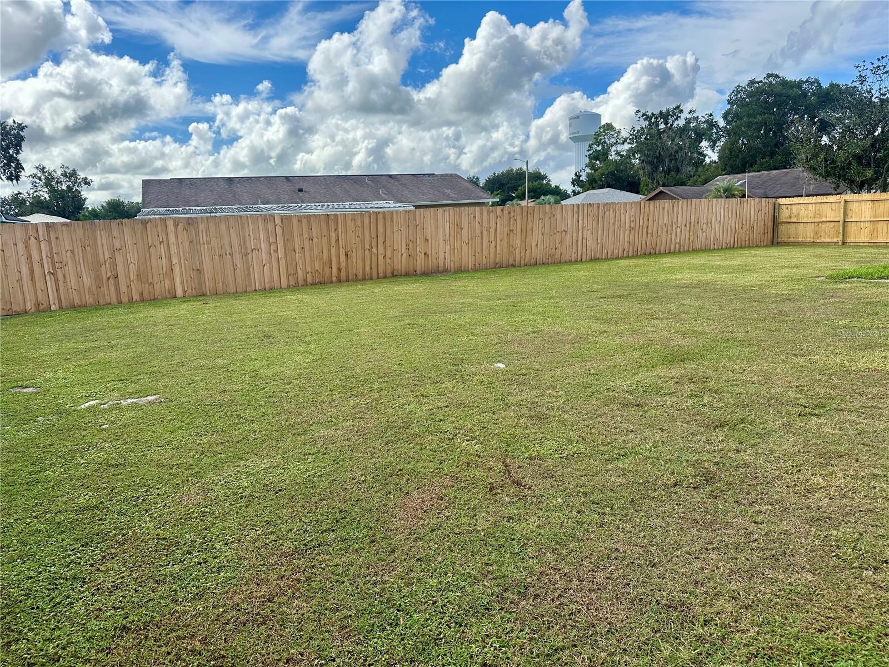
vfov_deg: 56.8
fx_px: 616
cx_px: 444
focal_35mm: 24
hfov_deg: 71.6
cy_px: 334
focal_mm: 6.86
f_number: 1.78
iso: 80
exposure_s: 1/3247
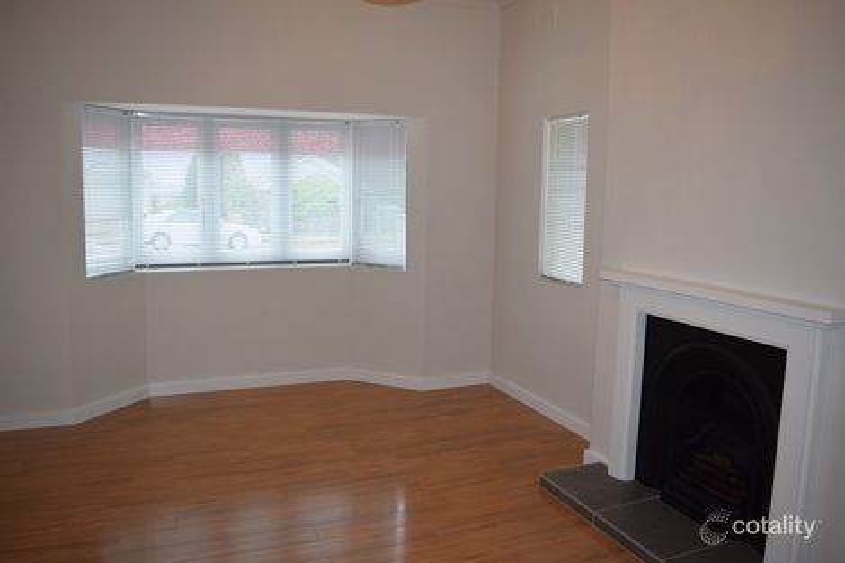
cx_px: 422
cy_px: 282
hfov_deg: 67.4
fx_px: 633
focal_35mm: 27
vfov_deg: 47.9
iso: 800
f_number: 4.5
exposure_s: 1/80
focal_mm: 18
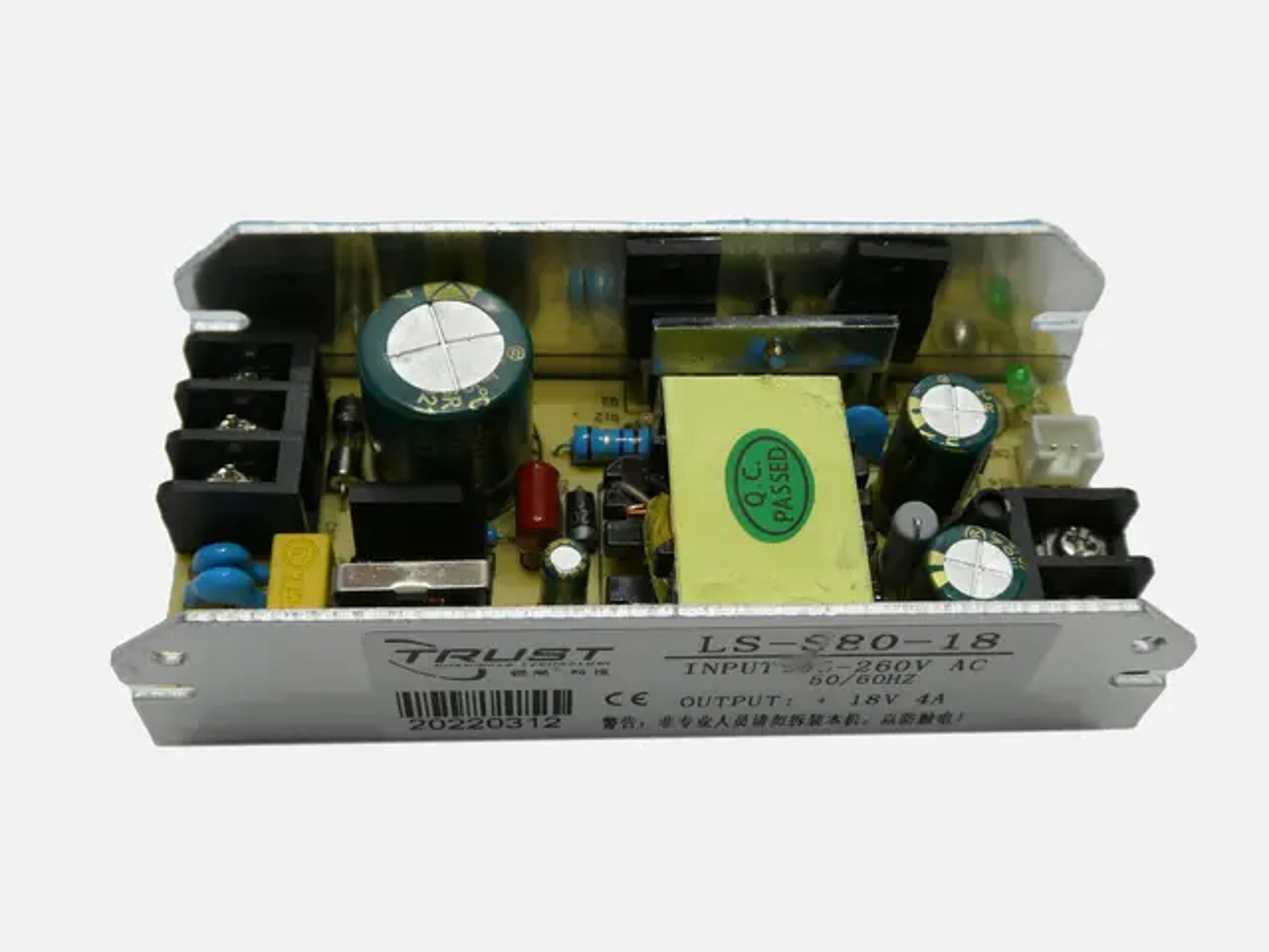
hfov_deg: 46.8
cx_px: 634
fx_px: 1466
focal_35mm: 40
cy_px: 476
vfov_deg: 36.0
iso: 125
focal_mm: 7.2
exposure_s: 1/80
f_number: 3.8
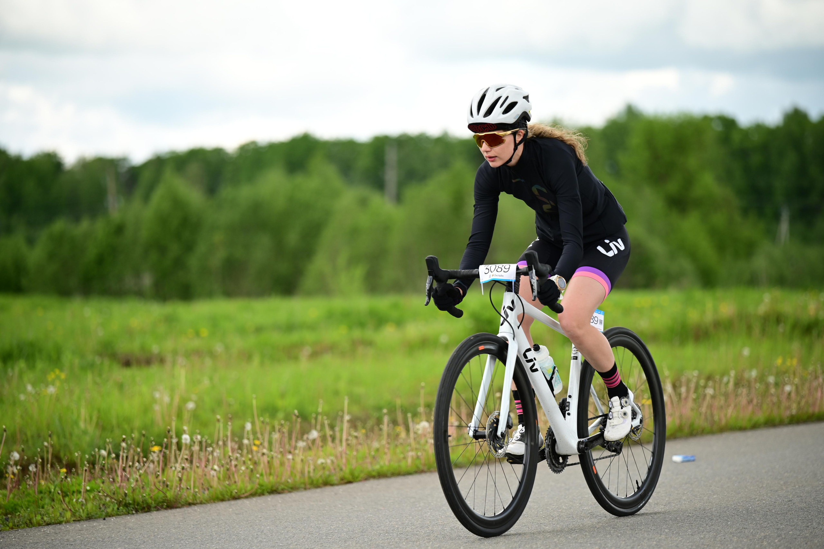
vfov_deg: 9.1
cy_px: 274
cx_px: 412
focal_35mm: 150
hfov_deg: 13.7
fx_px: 3431
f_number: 2.8
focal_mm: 150
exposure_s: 1/1000
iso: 200
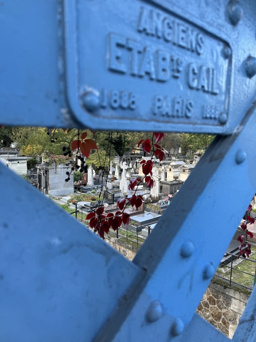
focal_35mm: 24
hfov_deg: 56.8
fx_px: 237
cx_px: 128
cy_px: 171
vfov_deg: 71.6
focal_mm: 6.76
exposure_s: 1/189
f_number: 1.78
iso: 64
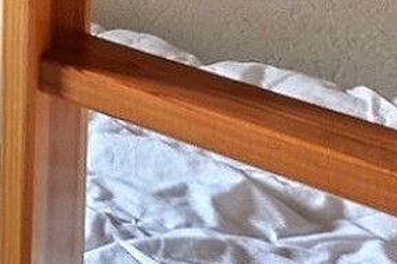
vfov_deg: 10.0
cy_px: -498
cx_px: -566
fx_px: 1179
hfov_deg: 13.6
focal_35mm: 107
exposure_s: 1/2
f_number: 9
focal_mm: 10
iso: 400
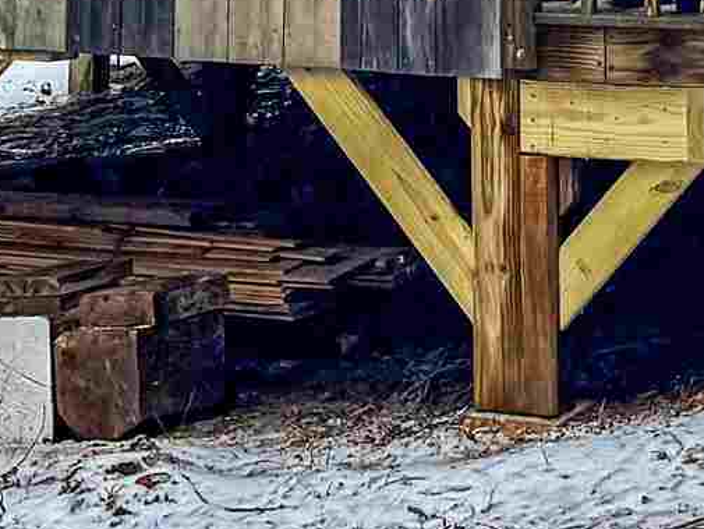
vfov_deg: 8.5
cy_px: -1071
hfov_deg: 13.5
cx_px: 526
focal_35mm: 146
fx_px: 2970
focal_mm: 6.76
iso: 80
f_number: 1.8
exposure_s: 1/3600
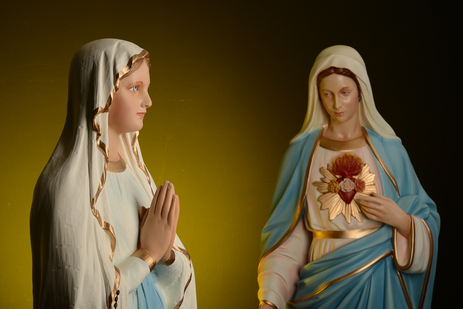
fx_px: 772
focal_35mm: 60
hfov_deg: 33.4
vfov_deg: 22.6
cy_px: 154
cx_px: 232
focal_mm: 60
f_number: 18
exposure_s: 1/125
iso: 100
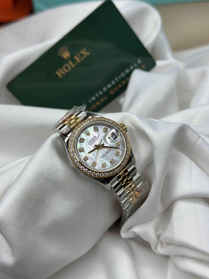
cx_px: 104
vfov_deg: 39.7
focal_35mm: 48
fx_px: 386
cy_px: 140
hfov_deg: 30.3
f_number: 1.78
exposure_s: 1/830
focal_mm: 6.86
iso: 80
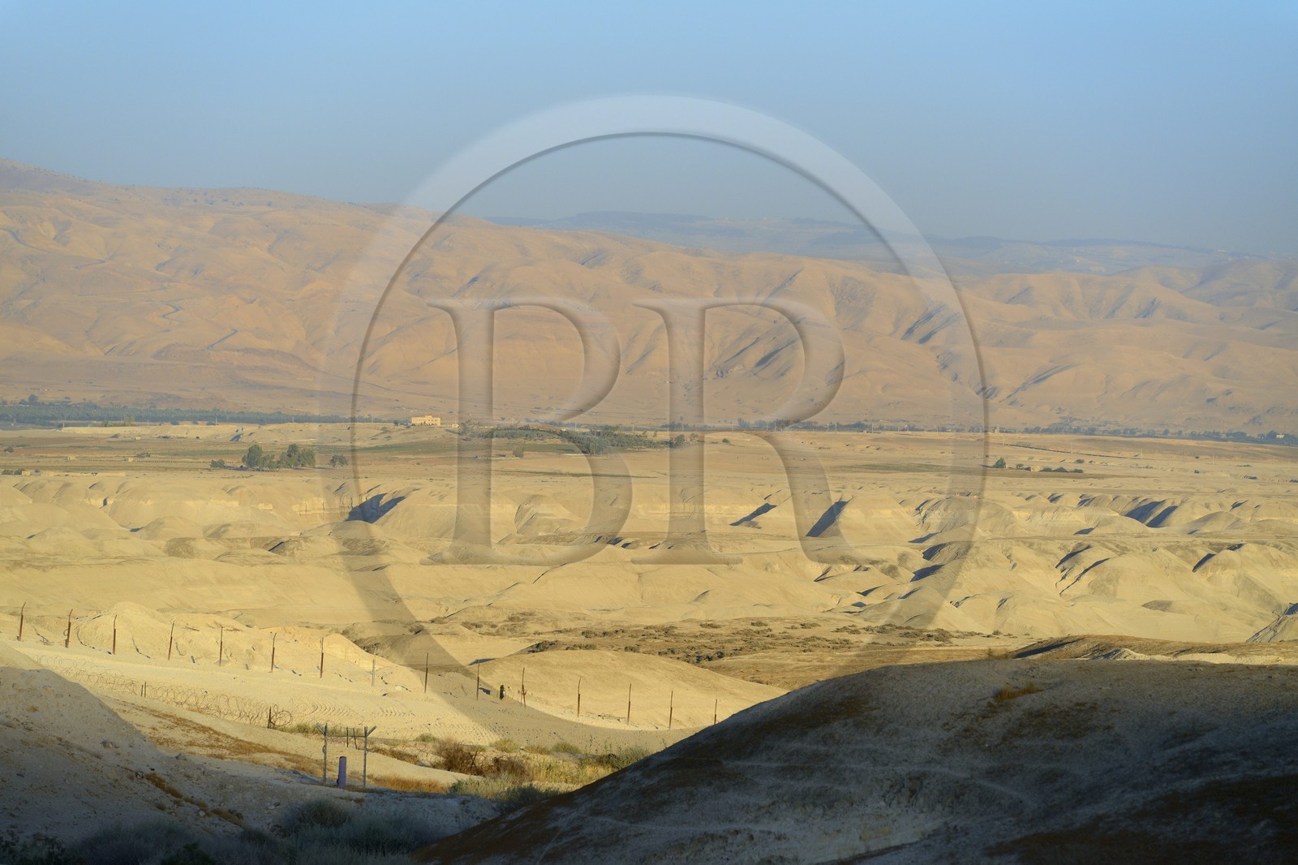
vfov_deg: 6.9
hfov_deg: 10.3
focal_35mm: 200
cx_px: 649
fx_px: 7209
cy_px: 432
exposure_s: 1/1600
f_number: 5.6
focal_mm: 200
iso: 400
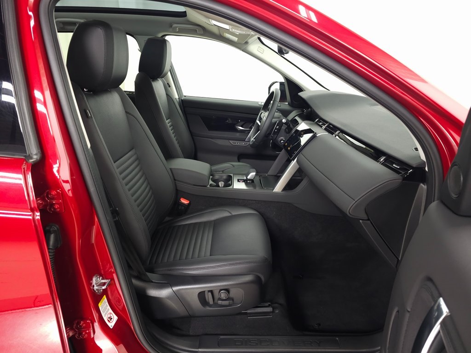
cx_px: 236
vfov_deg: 58.9
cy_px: 176
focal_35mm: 23
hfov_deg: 73.9
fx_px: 313
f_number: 1.7
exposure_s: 1/60
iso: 200
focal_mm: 6.3
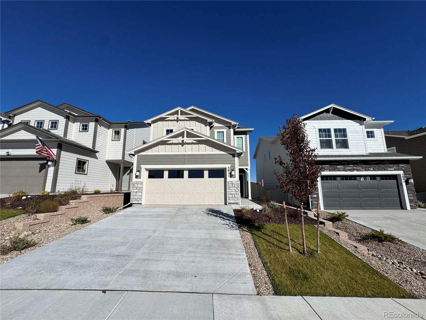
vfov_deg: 85.7
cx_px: 213
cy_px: 160
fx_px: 172
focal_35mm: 14
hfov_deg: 102.1
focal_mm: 2.22
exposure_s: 1/3717
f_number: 2.2
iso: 40
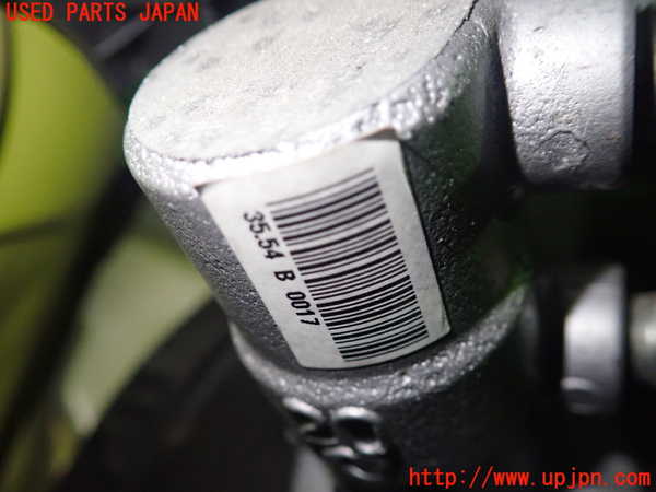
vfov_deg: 46.8
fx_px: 569
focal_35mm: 30
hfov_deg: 60.0
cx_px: 328
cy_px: 246
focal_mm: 5.5
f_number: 2.3
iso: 640
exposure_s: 1/125
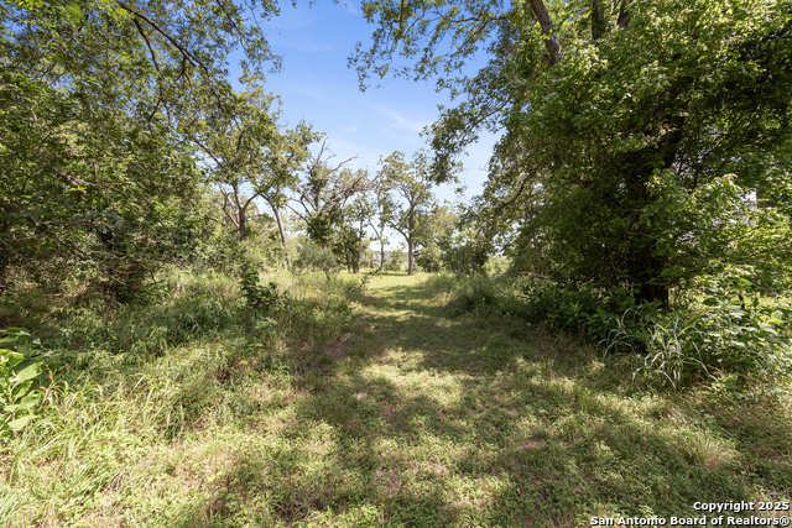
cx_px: 396
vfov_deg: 81.2
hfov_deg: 104.2
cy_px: 264
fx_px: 308
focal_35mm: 14
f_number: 8
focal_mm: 14
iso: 400
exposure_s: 1/320
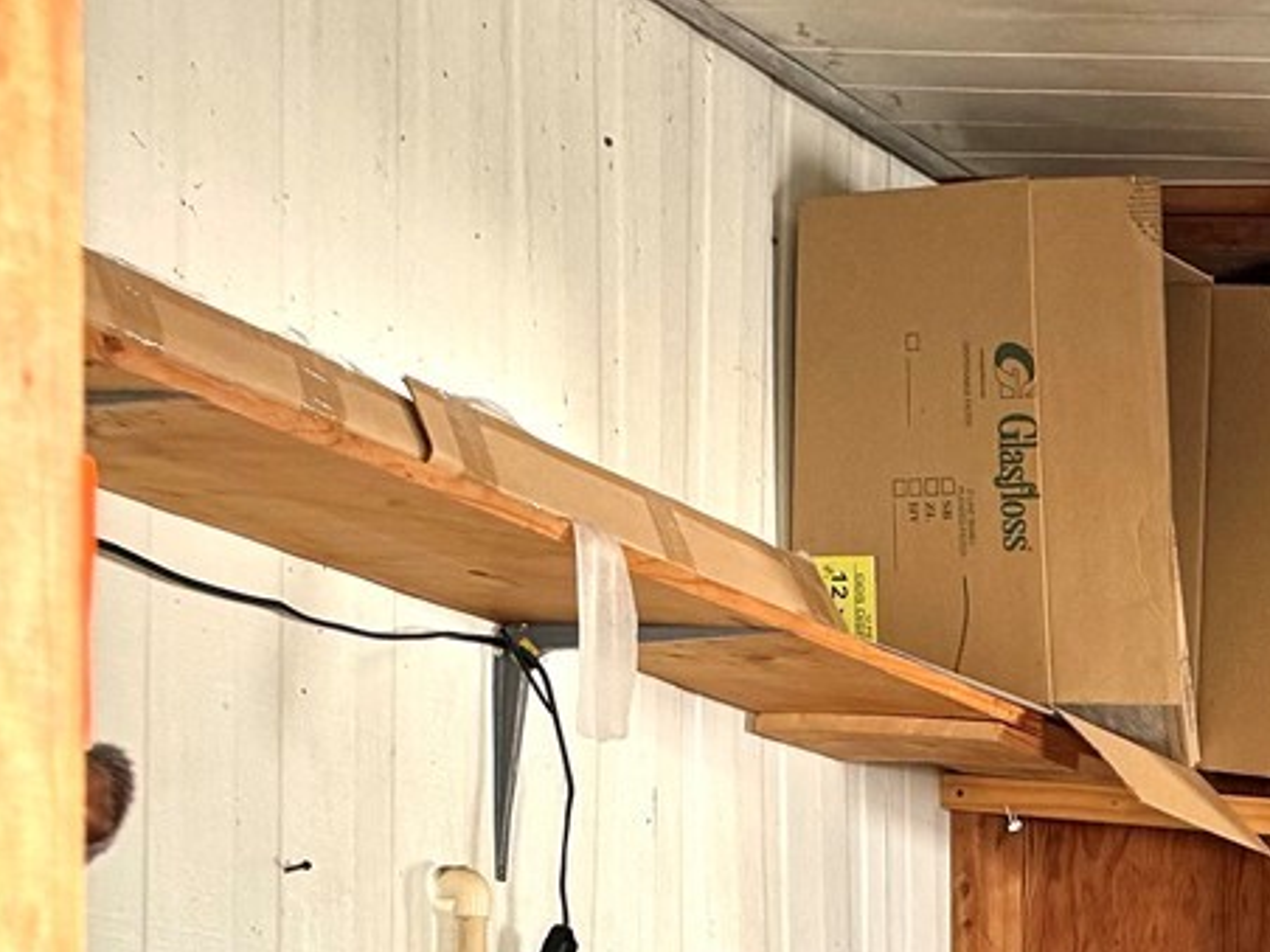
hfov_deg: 19.8
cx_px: 1933
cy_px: 1455
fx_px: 3119
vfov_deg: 15.9
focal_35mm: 85
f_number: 1.78
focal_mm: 6.76
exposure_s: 1/121
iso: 200
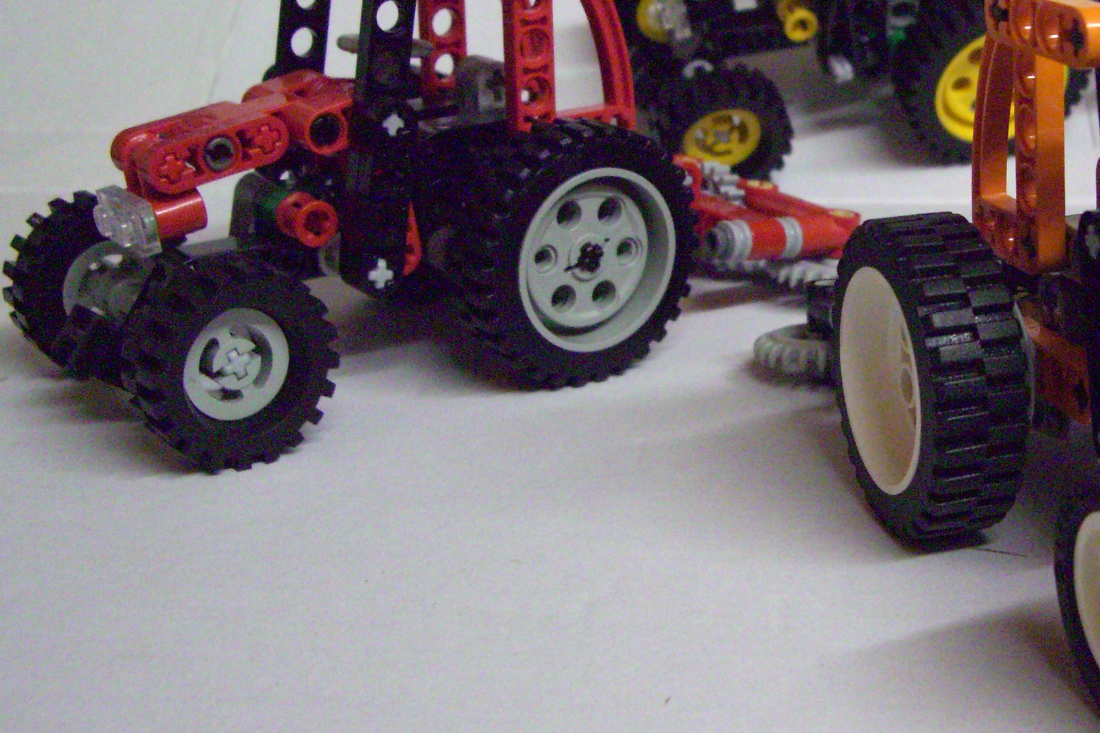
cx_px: 851
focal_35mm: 63
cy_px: 311
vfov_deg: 21.6
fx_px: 1925
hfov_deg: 31.2
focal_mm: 7.9
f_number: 2.8
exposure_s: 1/80
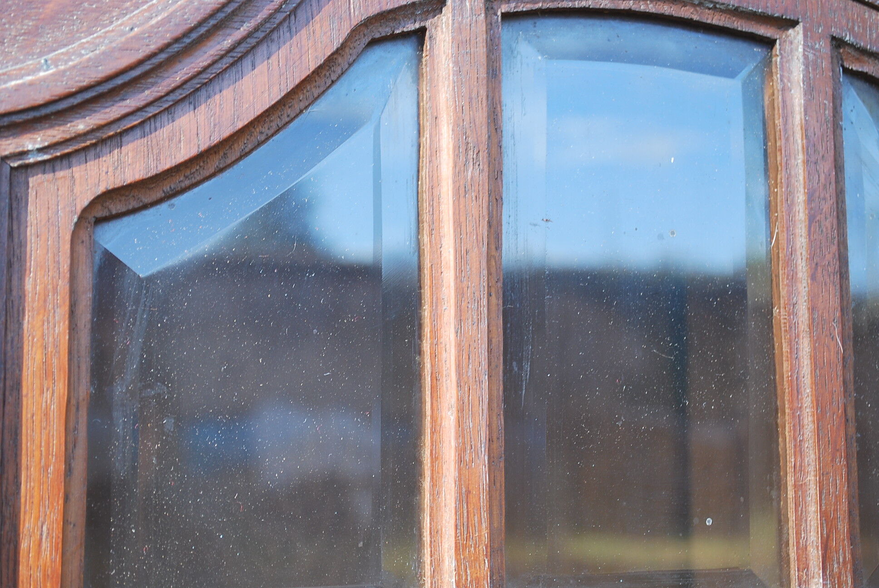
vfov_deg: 21.6
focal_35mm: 63
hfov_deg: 31.9
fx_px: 1540
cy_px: 294
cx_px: 440
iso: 200
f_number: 5.3
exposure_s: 1/50
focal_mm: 42
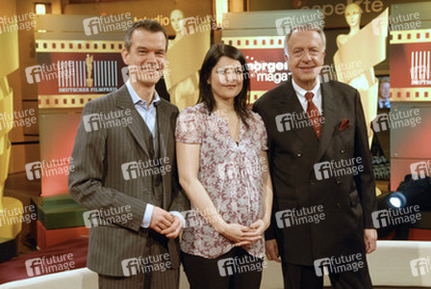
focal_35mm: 57
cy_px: 144
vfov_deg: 23.9
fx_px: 683
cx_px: 216
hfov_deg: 35.0
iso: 1000
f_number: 5
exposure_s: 1/60
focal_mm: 38
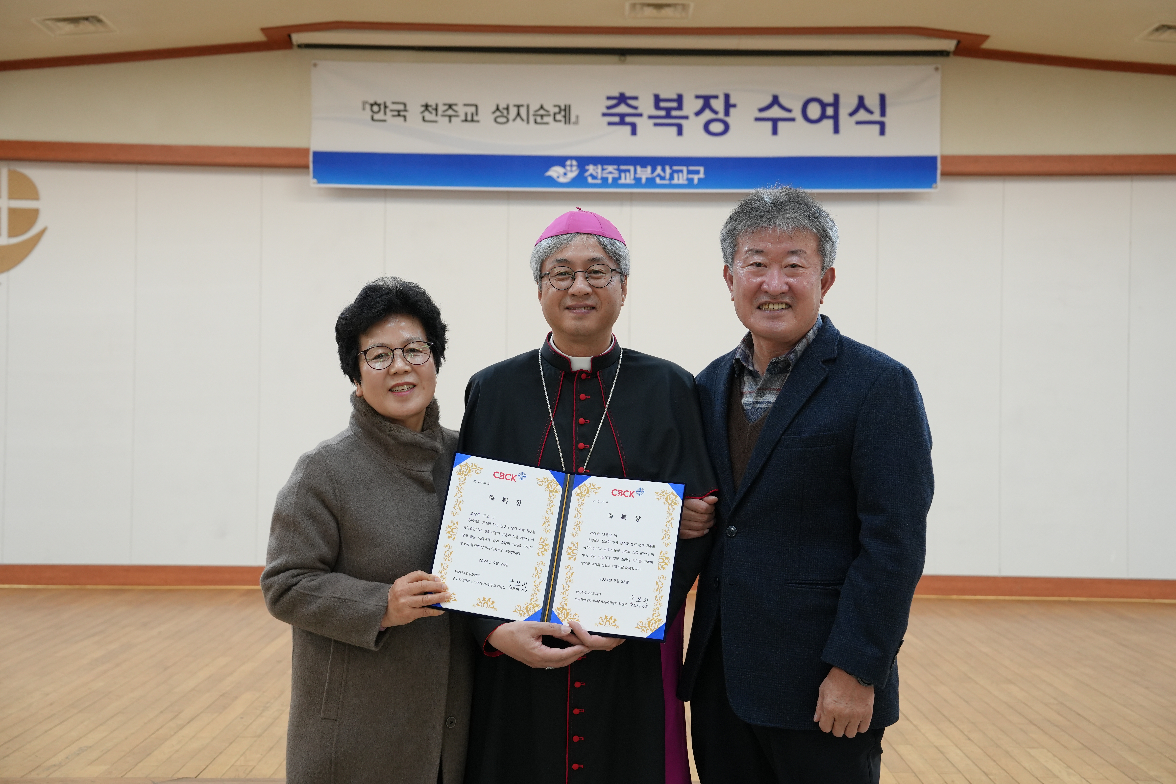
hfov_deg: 44.5
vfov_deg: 30.5
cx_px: 588
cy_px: 392
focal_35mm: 44
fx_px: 1437
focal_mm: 44
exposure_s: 1/160
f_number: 4
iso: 1250
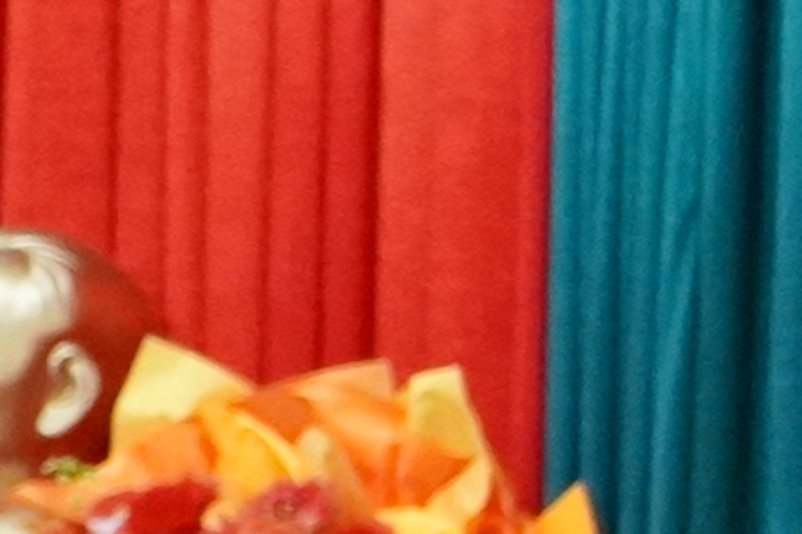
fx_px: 4729
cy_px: 441
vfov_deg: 6.5
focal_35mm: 212
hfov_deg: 8.9
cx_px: 1845
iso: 5000
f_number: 4
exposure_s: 1/160
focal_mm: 21
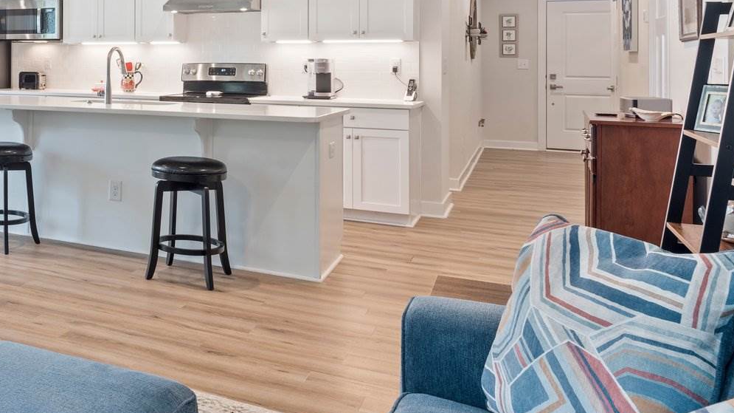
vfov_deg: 27.9
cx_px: -12
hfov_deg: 42.2
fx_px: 798
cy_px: 42
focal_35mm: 41
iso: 200
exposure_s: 2
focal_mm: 19
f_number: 11
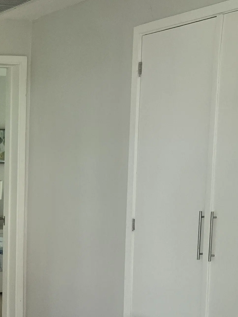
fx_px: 651
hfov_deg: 18.7
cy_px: 228
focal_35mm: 71
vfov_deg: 27.1
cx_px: -102
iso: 200
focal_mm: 6.3
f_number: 1.7
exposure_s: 1/120
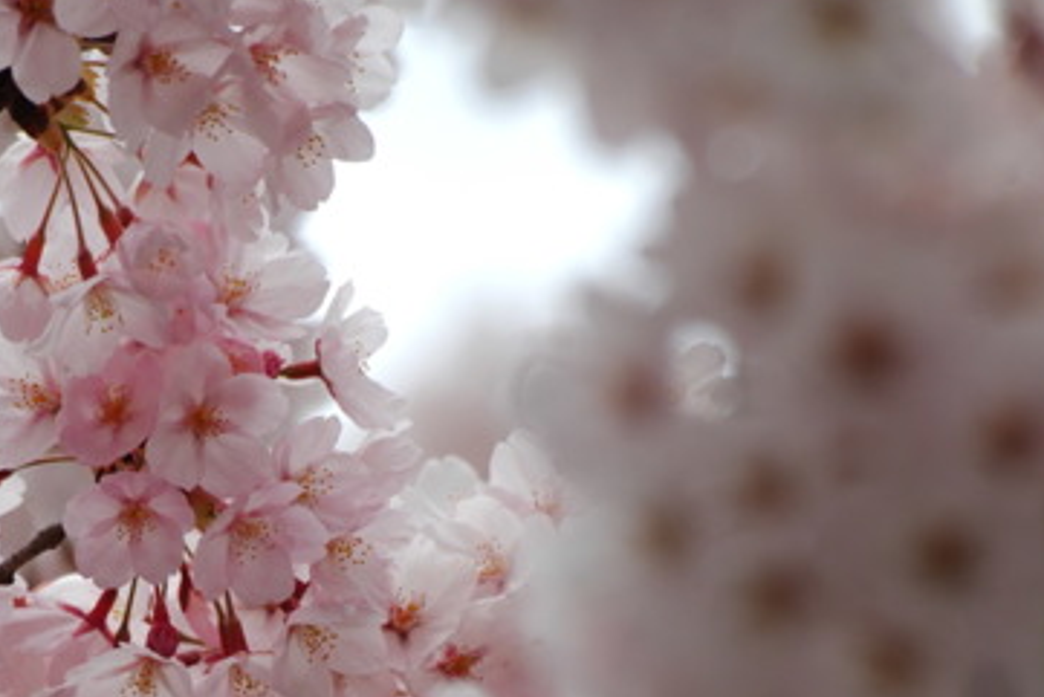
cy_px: 442
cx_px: 205
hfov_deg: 2.6
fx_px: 23089
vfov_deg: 1.7
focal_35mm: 796
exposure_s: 1/750
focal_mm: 299
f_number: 8
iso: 200
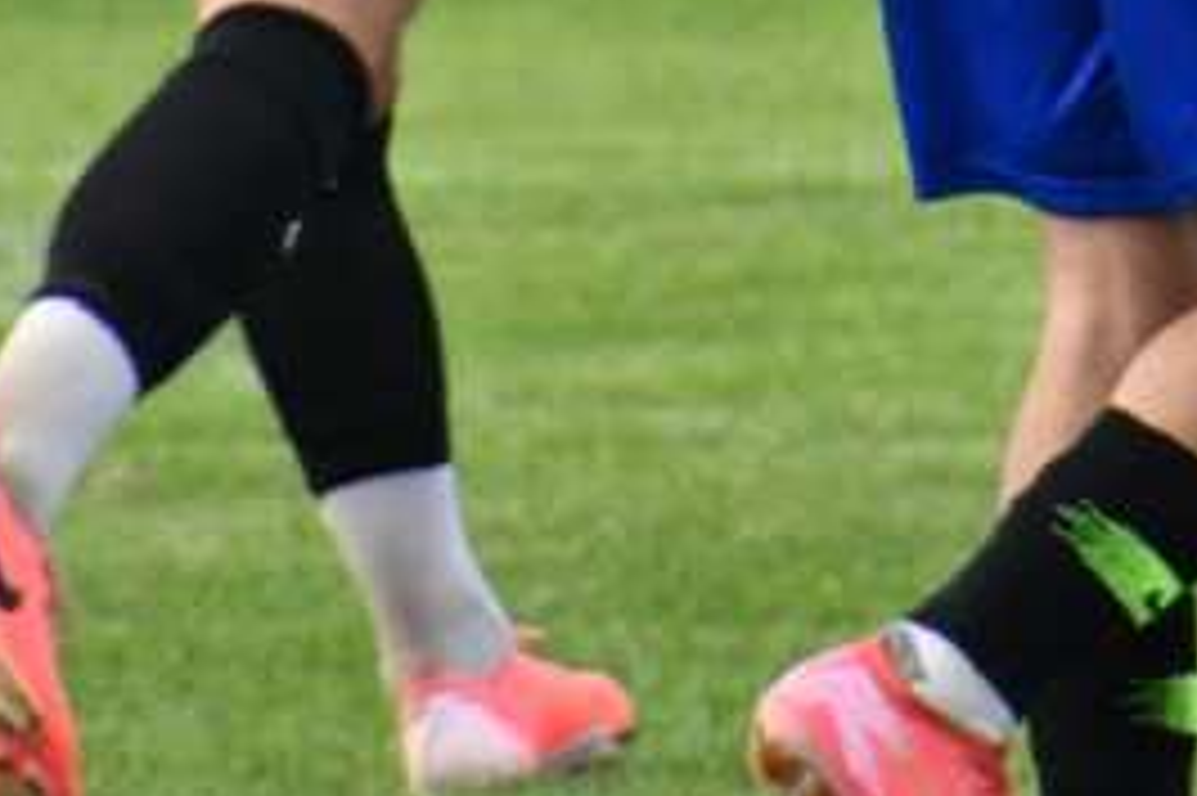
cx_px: 1022
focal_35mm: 2309
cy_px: -735
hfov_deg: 0.9
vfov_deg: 0.6
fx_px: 76724
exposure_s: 1/1600
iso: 3200
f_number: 10
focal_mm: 400
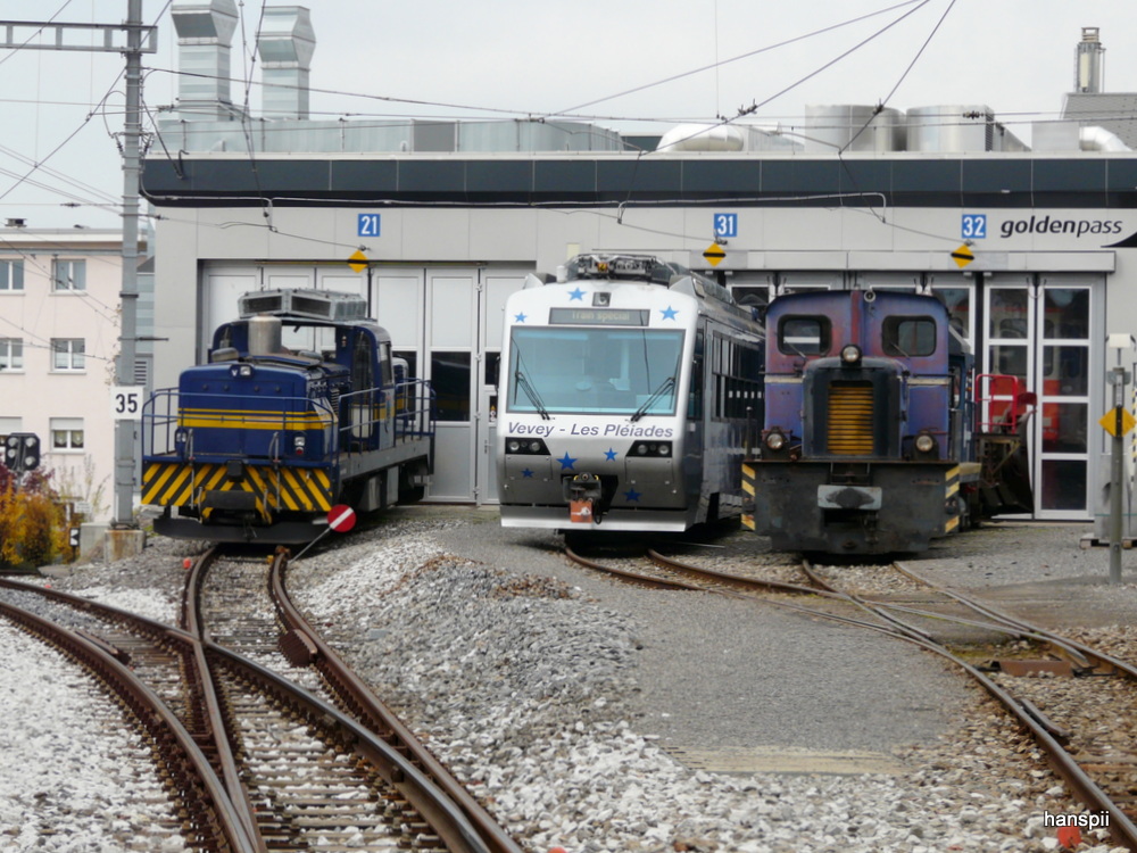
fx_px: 3744
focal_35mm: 114
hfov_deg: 17.3
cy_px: 426
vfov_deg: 13.0
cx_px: 568
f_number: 4.5
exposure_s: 1/250
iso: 100
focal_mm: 18.8
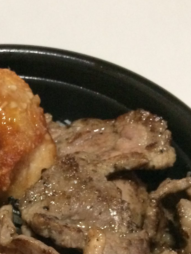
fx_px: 596
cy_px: 288
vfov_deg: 22.6
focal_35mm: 81
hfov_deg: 17.2
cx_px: -47
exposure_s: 1/15
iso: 320
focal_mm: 4.15
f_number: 2.2
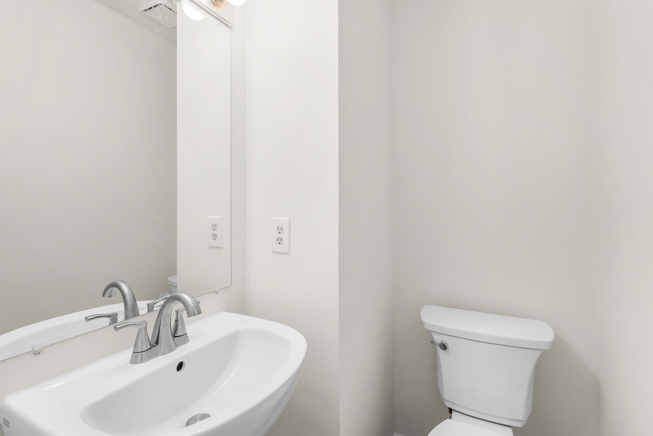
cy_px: 218
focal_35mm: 16
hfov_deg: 96.7
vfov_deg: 73.8
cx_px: 326
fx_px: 290
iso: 250
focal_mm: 16
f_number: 8
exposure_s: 1/4
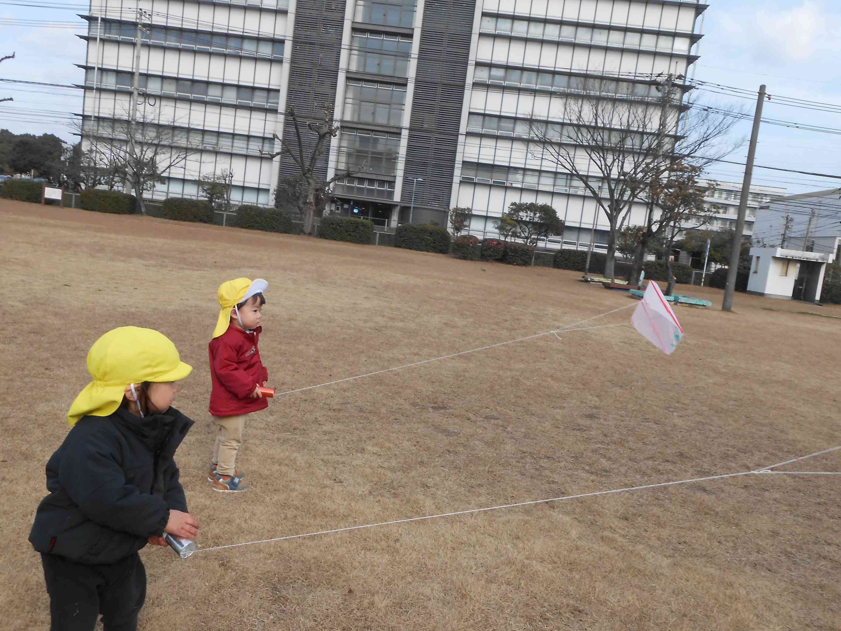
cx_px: 420
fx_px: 729
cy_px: 316
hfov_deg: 60.0
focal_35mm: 30
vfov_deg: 46.8
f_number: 3.8
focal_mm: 5.3
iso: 80
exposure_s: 1/500
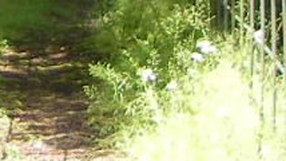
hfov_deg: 8.5
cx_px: -175
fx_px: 1879
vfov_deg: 4.8
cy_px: -172
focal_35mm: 248
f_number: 3.3
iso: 50
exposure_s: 1/134
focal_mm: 6.3
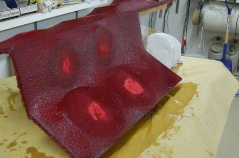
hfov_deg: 40.4
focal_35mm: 49
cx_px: 106
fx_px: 325
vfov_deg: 27.4
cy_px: 70
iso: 800
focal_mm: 26
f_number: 4
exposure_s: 1/13
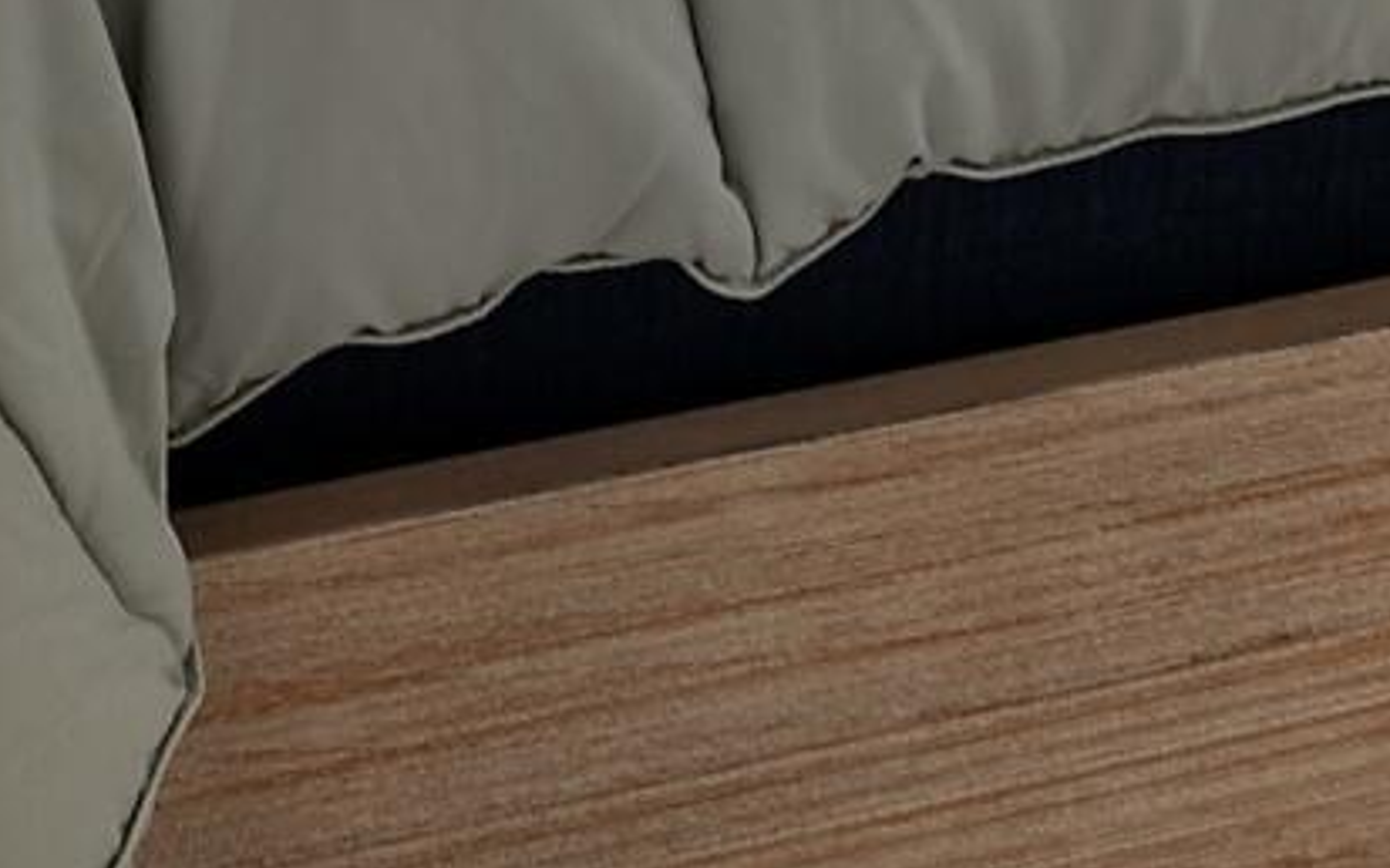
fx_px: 4204
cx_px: 276
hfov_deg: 18.6
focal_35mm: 111
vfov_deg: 8.2
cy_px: -2375
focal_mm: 10
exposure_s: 1/6
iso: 100
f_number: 4.5
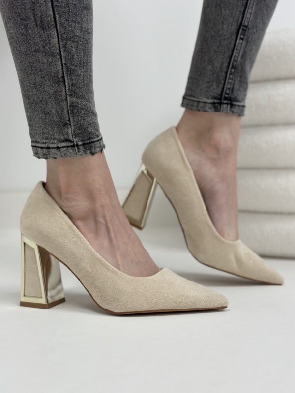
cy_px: 196
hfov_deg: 30.3
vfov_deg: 39.7
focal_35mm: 48
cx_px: 148
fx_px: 545
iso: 125
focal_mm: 6.86
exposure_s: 1/100
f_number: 1.78
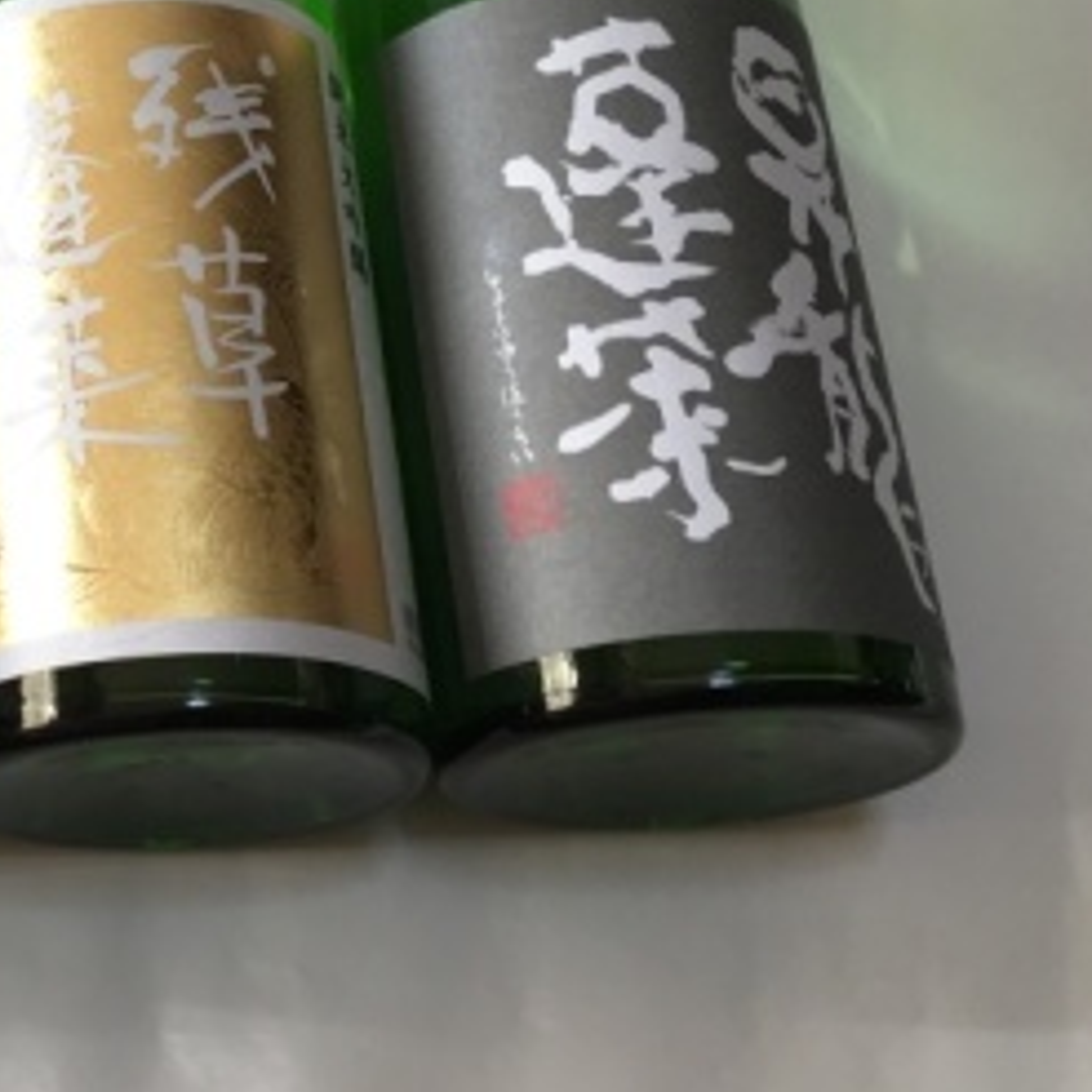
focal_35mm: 73
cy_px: 242
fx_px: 2605
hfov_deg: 21.5
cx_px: -306
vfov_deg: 23.4
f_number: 2.2
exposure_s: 1/50
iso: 32
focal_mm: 4.15
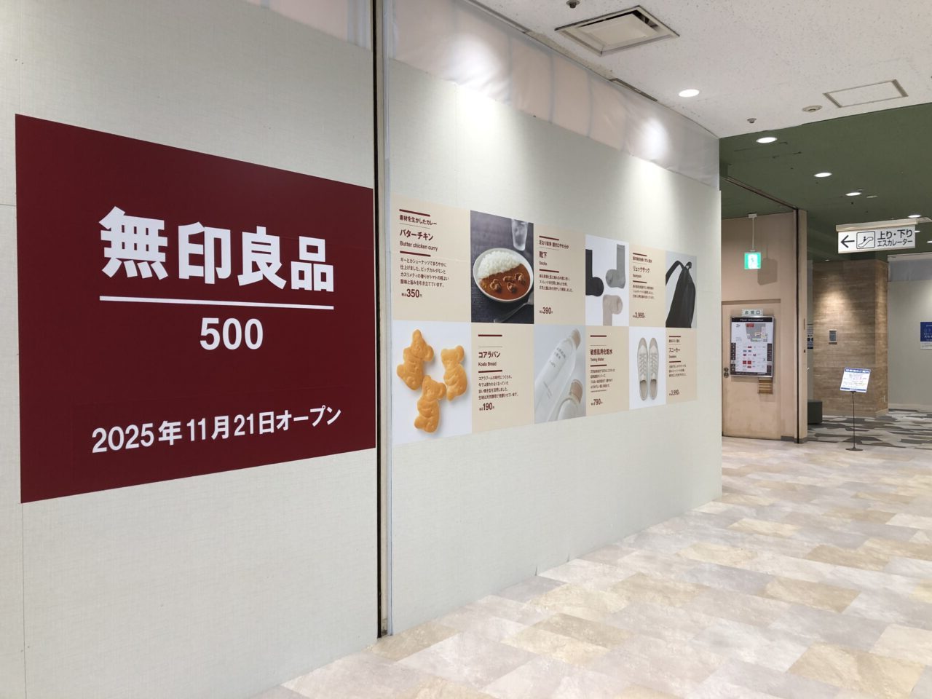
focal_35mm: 28
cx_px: 466
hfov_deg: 63.4
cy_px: 350
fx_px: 754
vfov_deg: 49.7
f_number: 1.8
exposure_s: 1/33
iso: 20
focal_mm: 3.99
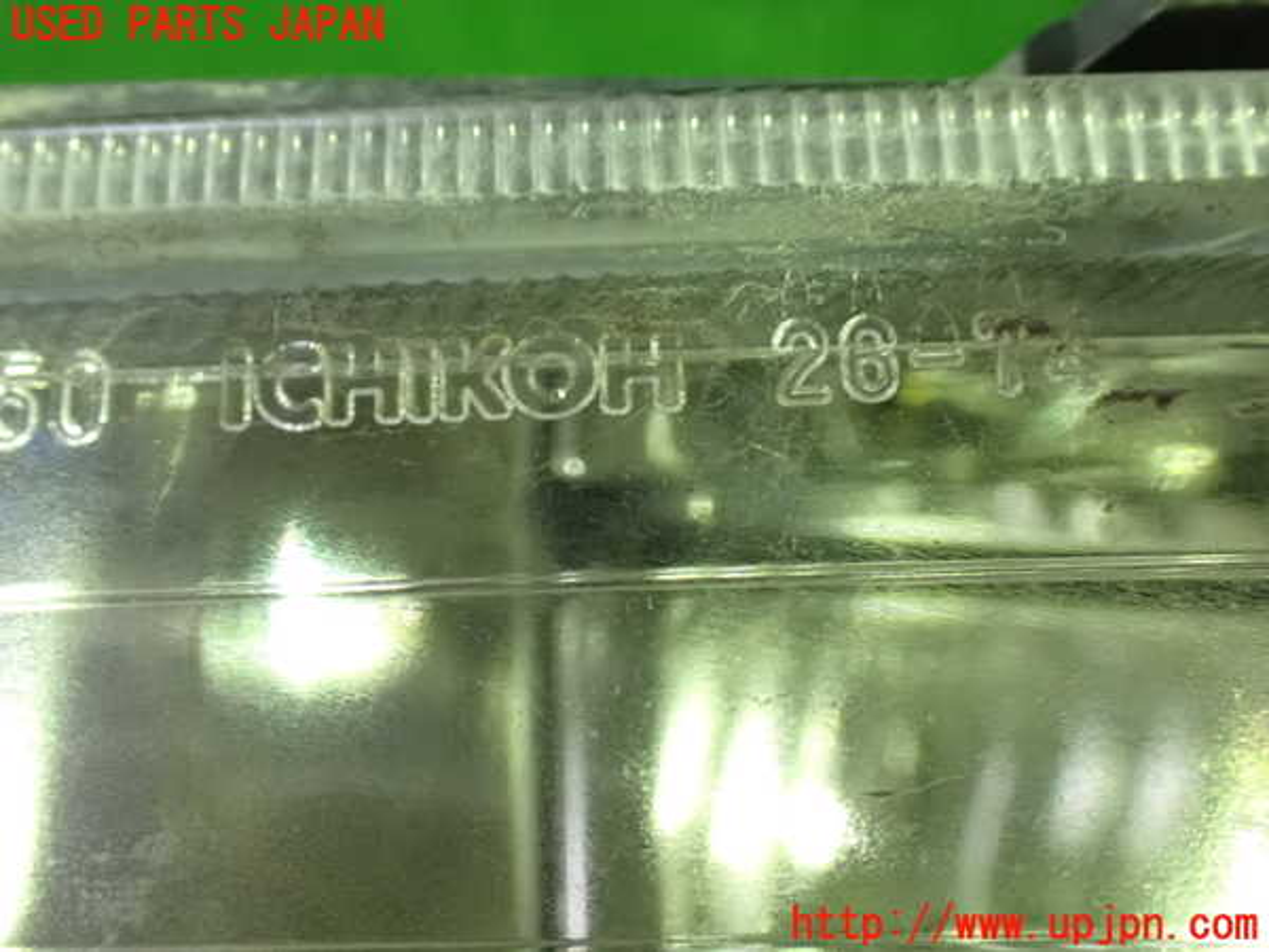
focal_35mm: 41
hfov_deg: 45.8
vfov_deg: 35.1
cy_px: 476
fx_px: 1503
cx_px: 634
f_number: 2.8
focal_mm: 7.31
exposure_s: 1/40
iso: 1600
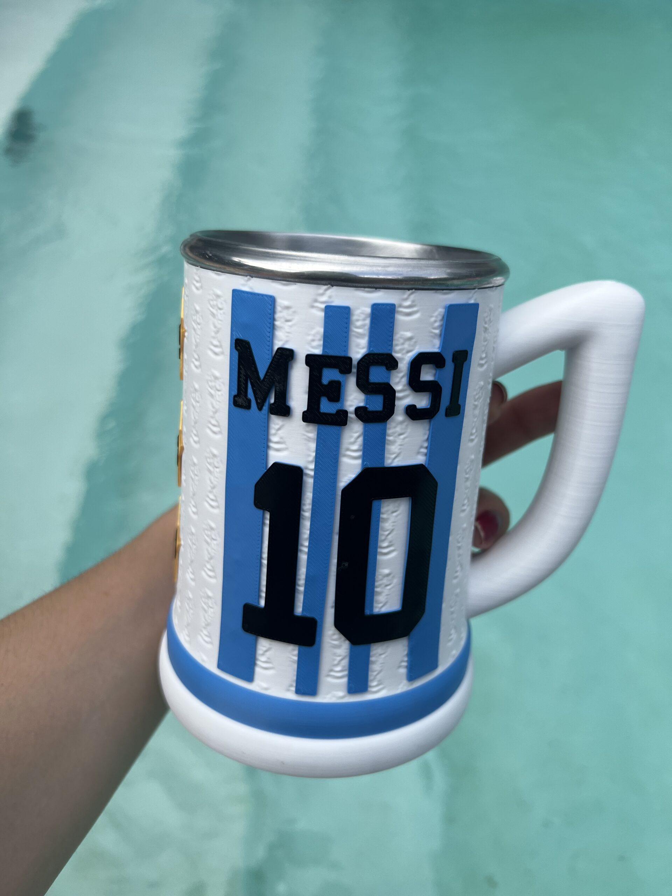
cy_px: 448
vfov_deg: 67.3
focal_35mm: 26
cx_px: 336
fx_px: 673
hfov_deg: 53.1
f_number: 1.5
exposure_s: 1/873
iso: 50
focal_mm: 5.7
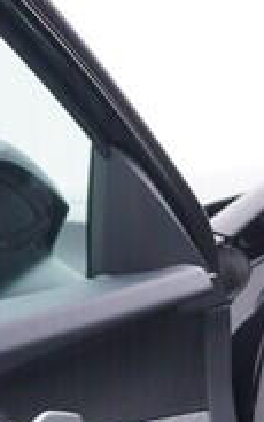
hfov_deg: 6.4
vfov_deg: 10.0
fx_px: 2348
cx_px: 379
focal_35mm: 204
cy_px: 575
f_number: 3.2
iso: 125
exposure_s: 1/50
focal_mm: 24
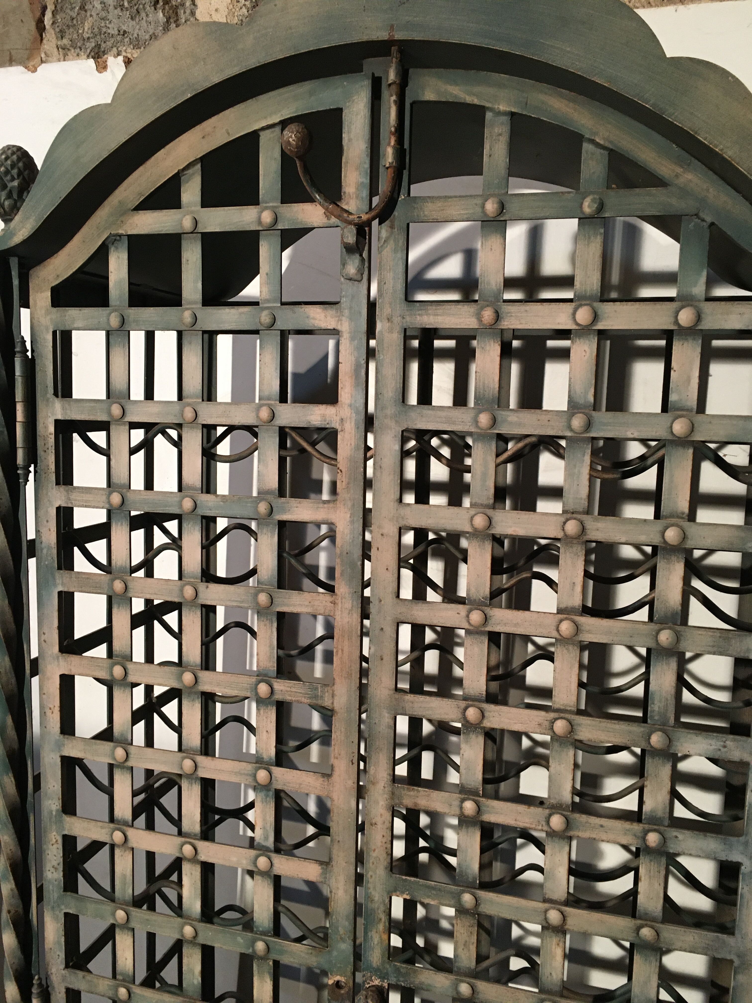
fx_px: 840
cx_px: 376
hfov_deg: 48.2
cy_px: 502
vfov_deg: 61.7
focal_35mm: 29
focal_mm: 4.15
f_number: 2.2
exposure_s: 1/33
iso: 160
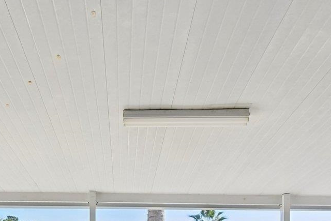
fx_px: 441
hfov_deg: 40.6
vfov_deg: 24.4
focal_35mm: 48
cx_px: 111
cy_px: 291
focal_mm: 10
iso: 400
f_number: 8
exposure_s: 1/125
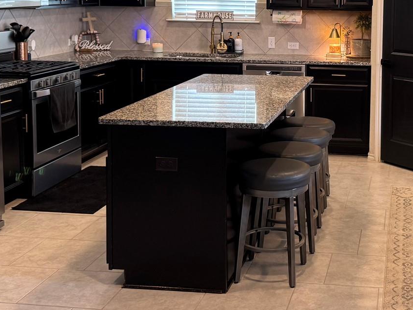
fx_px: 692
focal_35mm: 58
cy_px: 61
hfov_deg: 32.4
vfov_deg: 24.8
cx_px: 325
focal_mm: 6.76
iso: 160
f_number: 1.78
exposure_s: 1/60
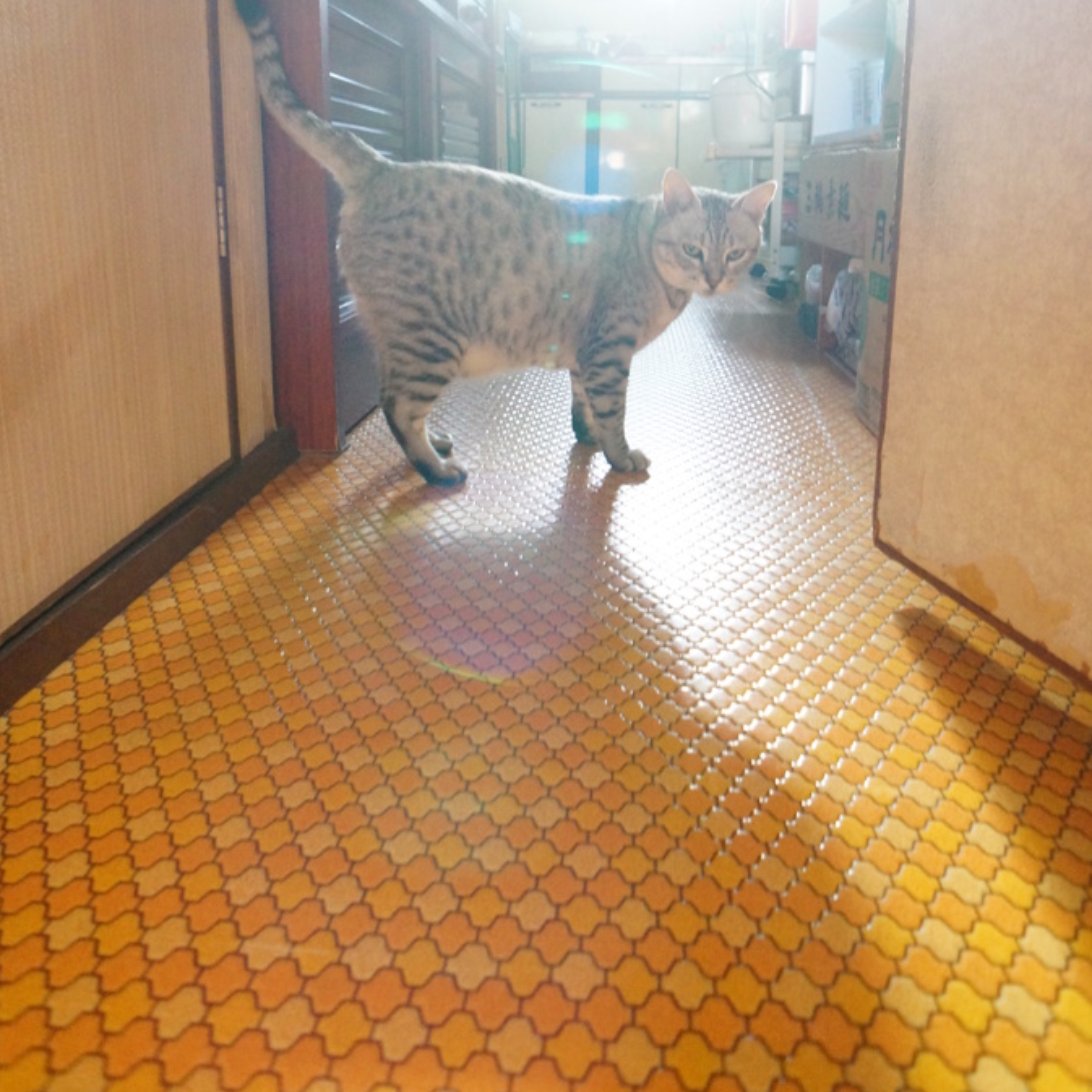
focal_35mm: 31
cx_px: 547
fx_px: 1106
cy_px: 334
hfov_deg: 52.5
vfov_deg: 51.2
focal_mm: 16
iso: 3200
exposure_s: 1/60
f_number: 4
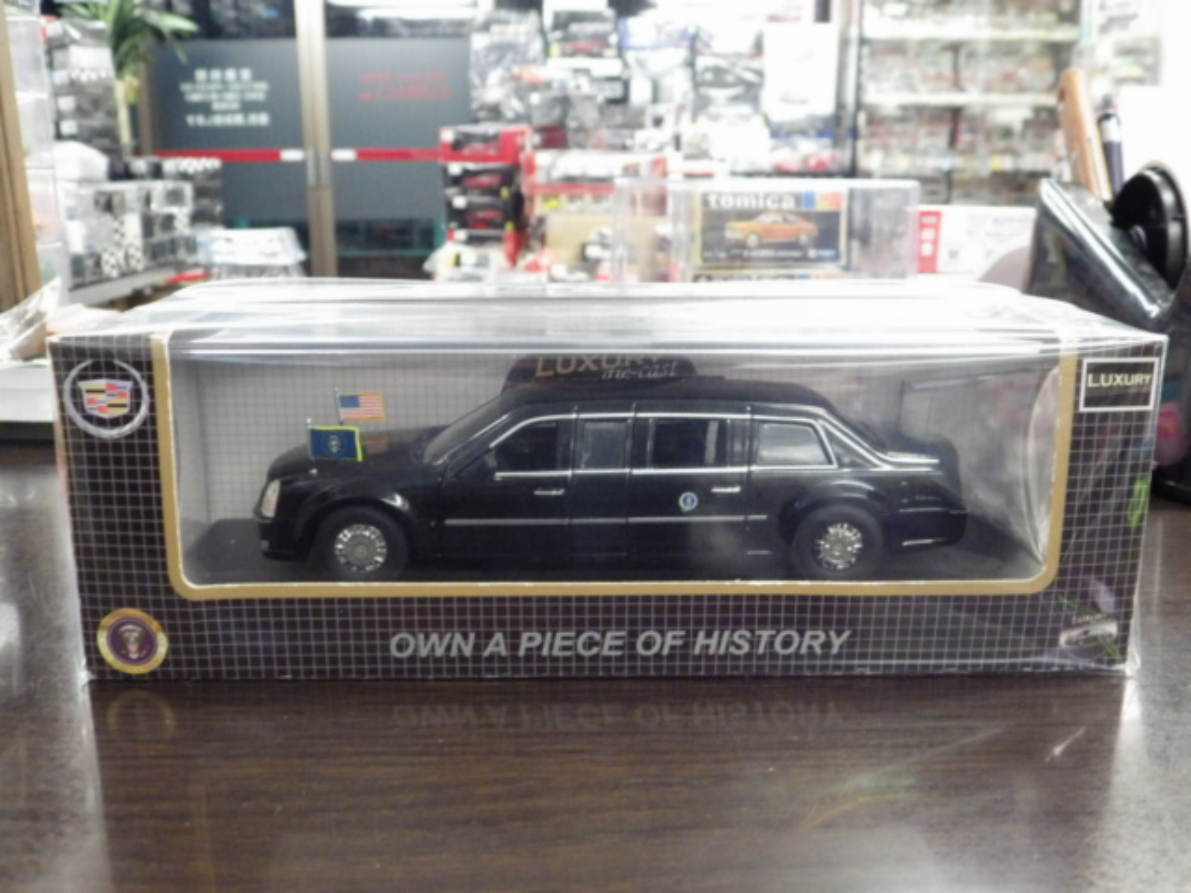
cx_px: 596
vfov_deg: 41.8
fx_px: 1170
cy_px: 446
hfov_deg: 54.0
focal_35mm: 34
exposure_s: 1/30
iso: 800
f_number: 3.4
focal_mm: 6.2
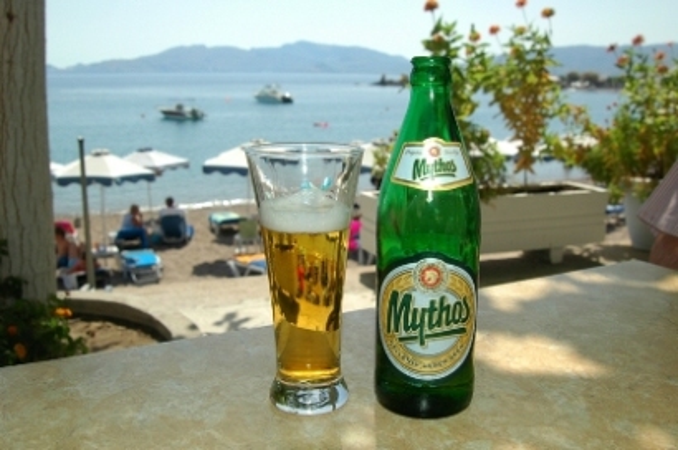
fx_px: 677
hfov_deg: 53.2
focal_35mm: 36
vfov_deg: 36.8
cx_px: 339
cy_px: 225
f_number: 7.1
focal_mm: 24
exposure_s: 1/500
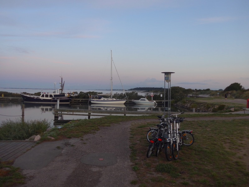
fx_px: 209
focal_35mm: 29
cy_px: 94
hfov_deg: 61.7
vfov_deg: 48.2
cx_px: 124
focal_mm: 6
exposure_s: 1/100
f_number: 2.2
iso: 80
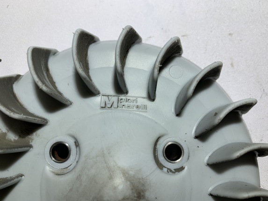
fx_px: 201
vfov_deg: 53.1
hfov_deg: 67.3
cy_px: 100
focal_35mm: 26
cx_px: 134
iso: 25
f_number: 1.8
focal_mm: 4.25
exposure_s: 1/157
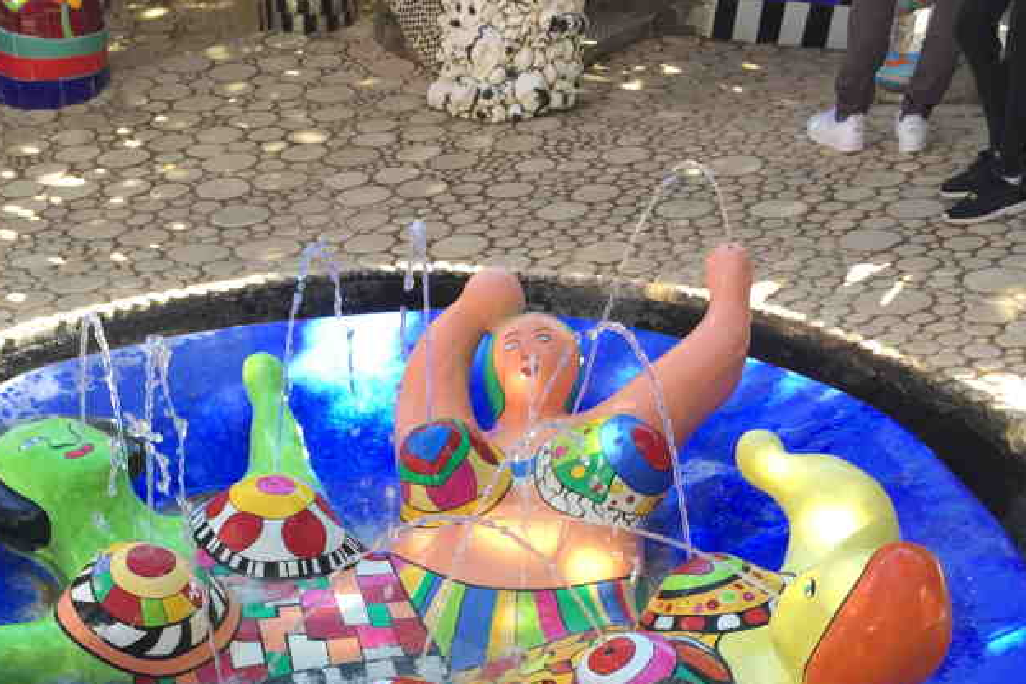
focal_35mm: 58
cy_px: 672
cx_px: 386
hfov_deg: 34.3
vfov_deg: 22.5
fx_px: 1653
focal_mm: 4.15
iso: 32
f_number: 2.2
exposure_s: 1/226
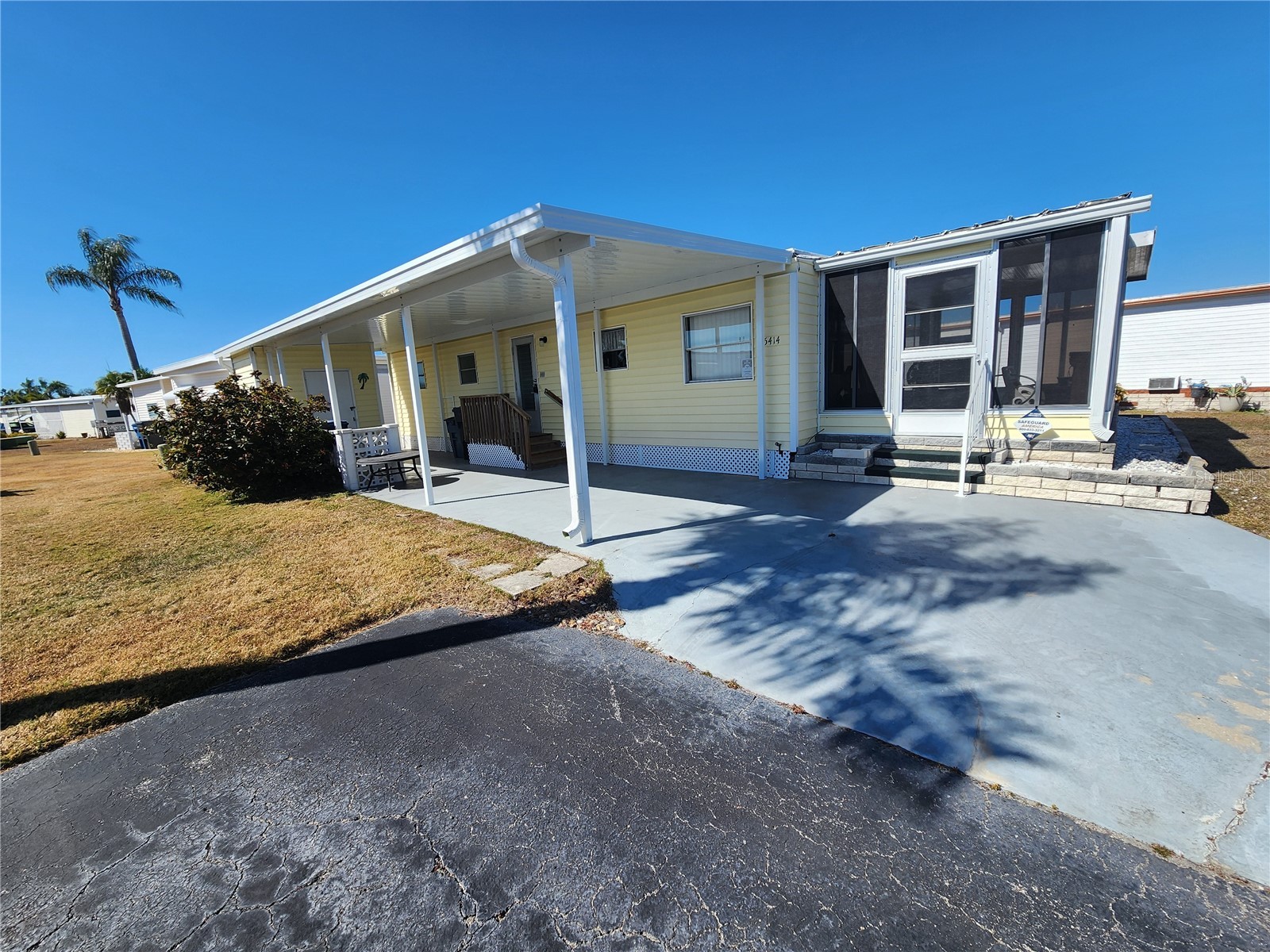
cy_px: 476
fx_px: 477
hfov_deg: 106.2
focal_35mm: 13
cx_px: 635
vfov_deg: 89.9
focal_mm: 2.2
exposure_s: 1/1879
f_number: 2.2
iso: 50
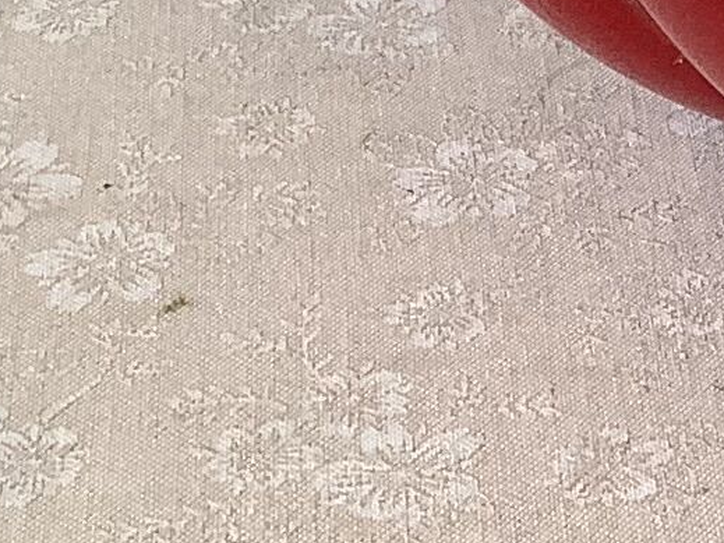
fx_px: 4078
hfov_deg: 9.6
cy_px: -579
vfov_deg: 7.3
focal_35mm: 195
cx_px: 1342
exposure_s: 1/100
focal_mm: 3.3
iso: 32
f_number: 2.4
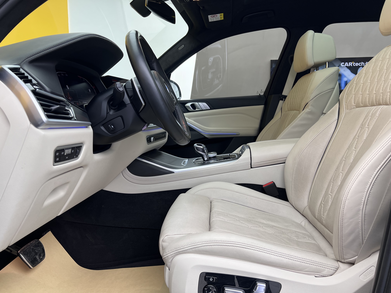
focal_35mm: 26
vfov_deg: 53.1
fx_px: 294
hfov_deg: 67.3
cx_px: 196
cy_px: 146
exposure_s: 1/100
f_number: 1.5
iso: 64
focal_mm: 5.7
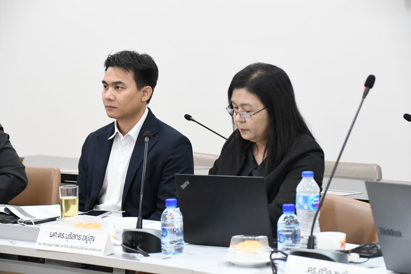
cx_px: 206
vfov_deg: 12.2
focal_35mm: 112
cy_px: 137
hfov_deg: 18.3
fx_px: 1279
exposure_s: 1/50
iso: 2500
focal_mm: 75
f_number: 5
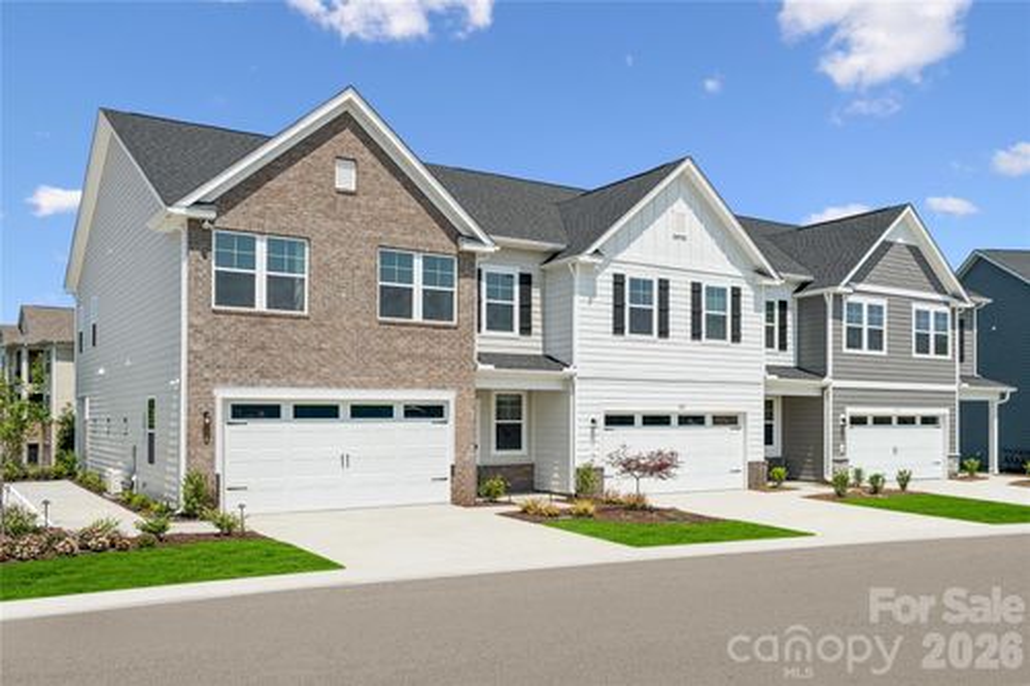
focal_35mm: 31
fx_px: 887
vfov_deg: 42.3
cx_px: 515
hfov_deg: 60.3
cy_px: 343
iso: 100
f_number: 5
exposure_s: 1/1250
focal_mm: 31
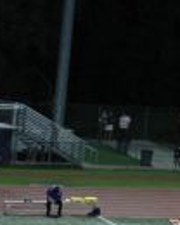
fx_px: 2211
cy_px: 500
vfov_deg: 5.7
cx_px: -414
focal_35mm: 332
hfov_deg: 4.4
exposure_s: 1/60
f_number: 2.8
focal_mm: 30
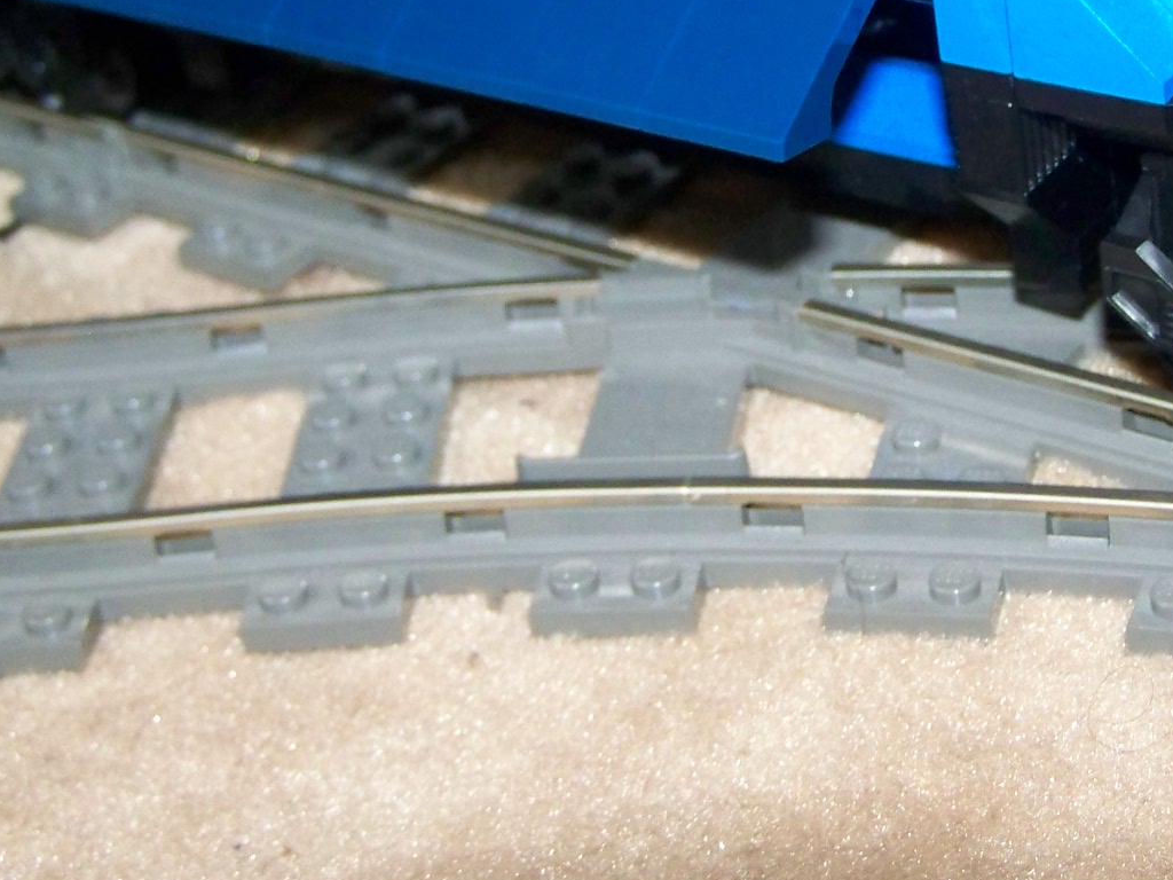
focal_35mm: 86
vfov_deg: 17.1
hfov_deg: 22.7
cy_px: 210
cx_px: 786
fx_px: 2914
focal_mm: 7.2
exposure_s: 1/30
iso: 200
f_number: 2.8
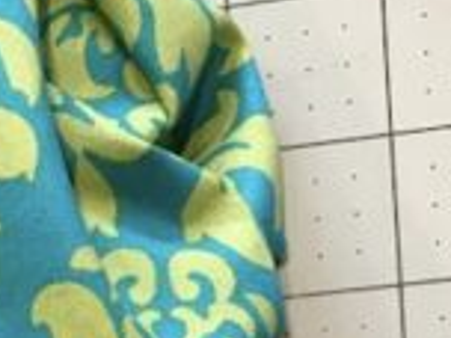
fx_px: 1759
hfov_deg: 13.9
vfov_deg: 10.2
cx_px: -191
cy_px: 675
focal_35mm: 135
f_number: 1.8
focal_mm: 3.99
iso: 32
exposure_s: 1/30
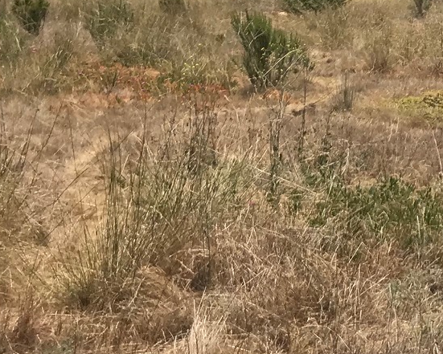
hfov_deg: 17.7
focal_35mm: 100
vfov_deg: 14.9
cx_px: 605
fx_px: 1311
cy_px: -72
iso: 20
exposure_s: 1/3831
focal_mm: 3.99
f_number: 1.8
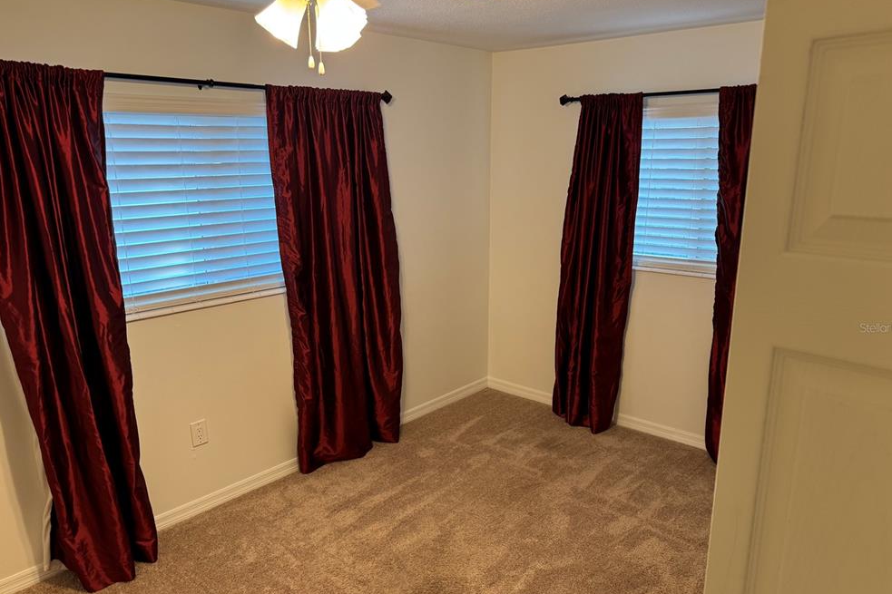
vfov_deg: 49.5
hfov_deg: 69.4
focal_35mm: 26
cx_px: 450
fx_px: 644
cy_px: 327
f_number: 1.78
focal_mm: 6.76
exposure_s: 1/60
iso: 160
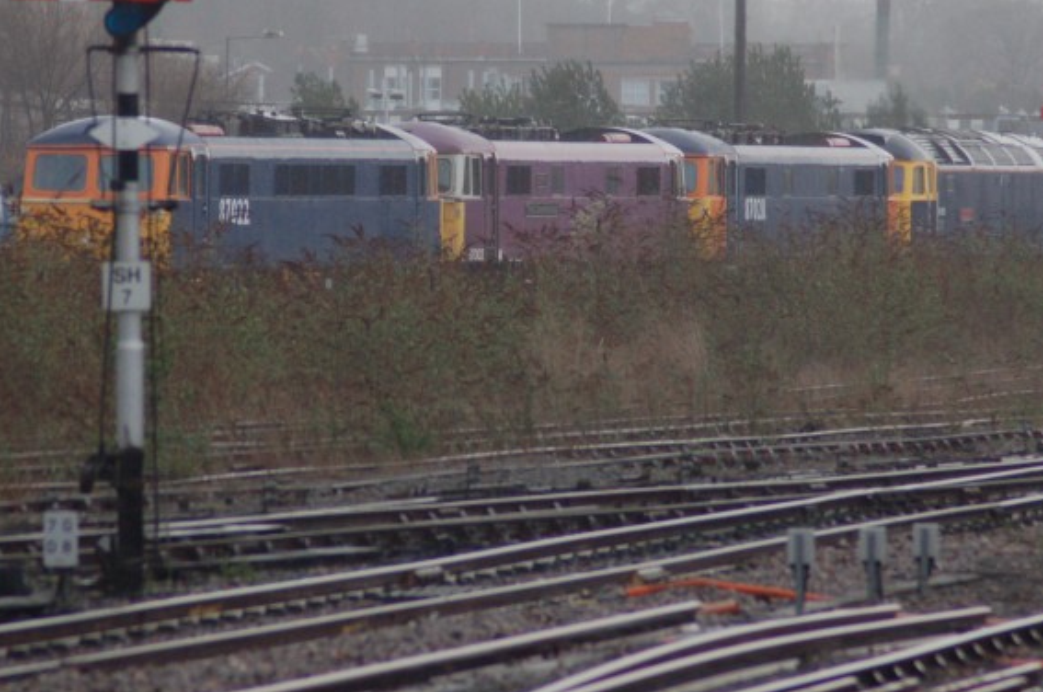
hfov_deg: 5.1
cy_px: 249
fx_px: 11627
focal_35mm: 402
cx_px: 541
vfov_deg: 3.4
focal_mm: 190
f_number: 5.6
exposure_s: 1/750
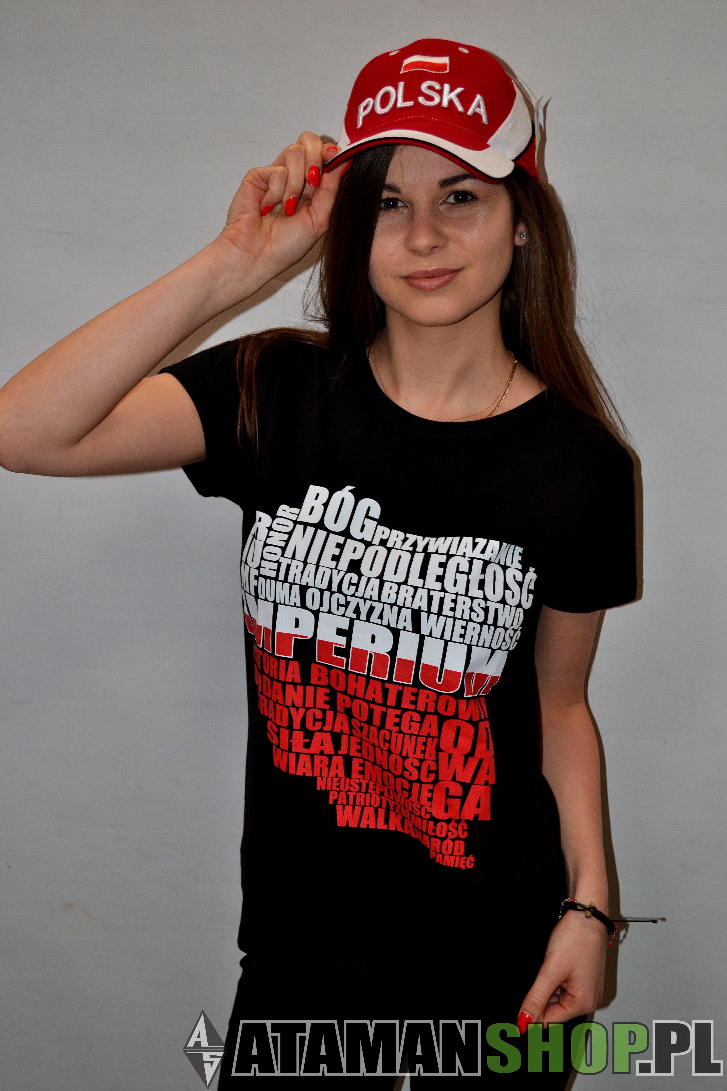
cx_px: 364
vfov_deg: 37.9
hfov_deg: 25.8
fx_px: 1590
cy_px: 546
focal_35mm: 52
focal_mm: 35
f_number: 5
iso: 400
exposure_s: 1/60
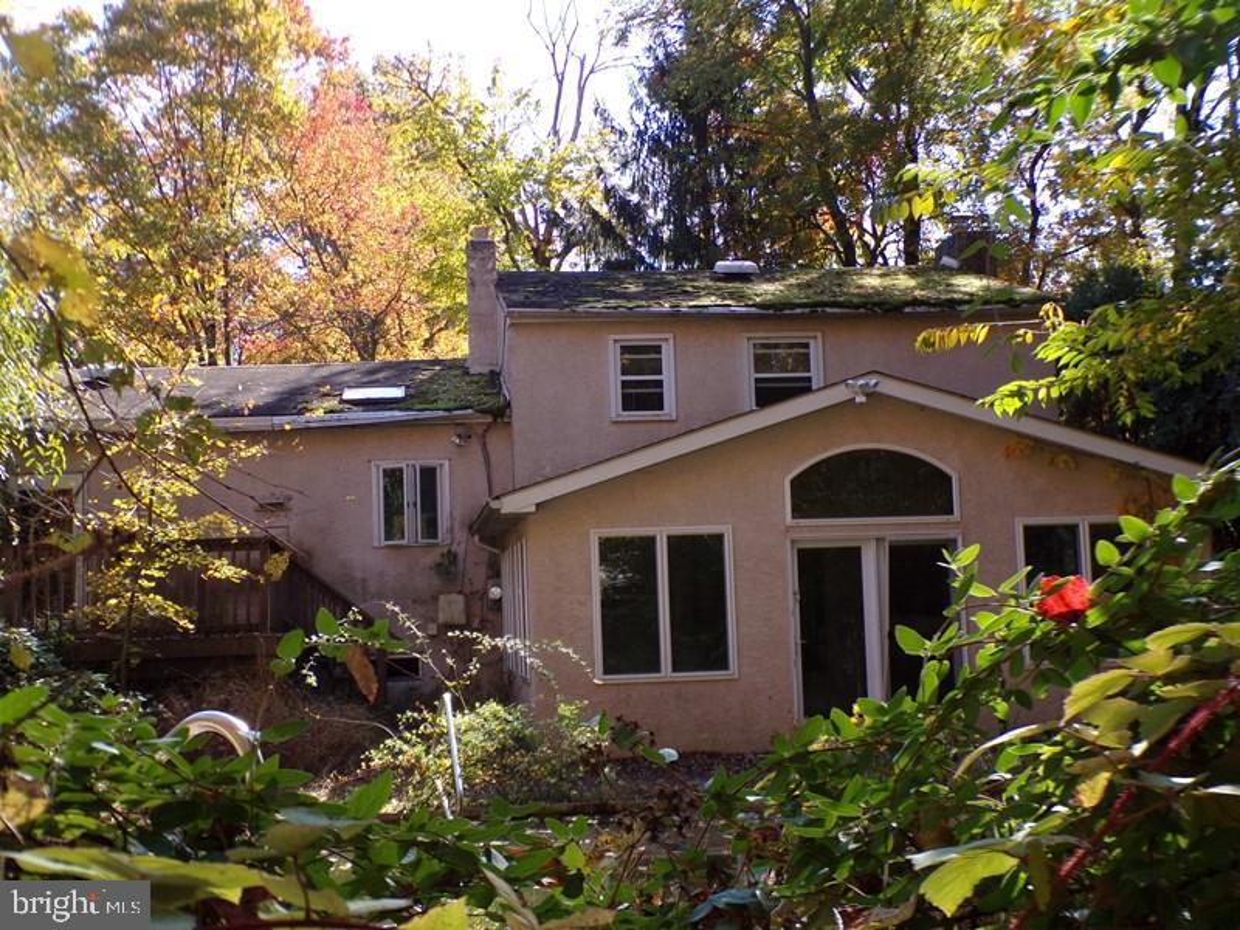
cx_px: 620
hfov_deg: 38.9
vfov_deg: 29.7
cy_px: 465
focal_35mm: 49
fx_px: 1755
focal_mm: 8.7
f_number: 3.5
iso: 80
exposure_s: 1/210
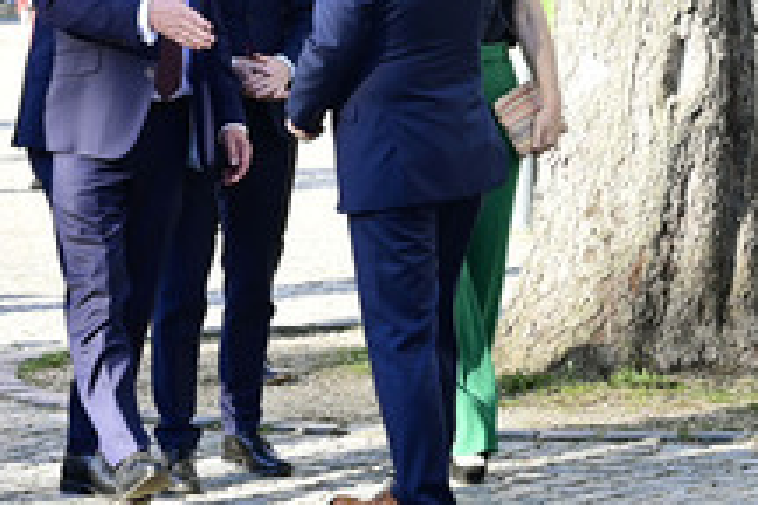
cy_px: 144
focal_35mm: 146
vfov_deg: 9.4
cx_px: 132
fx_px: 3074
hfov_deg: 14.0
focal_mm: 70
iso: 160
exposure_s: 1/200
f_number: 4.5
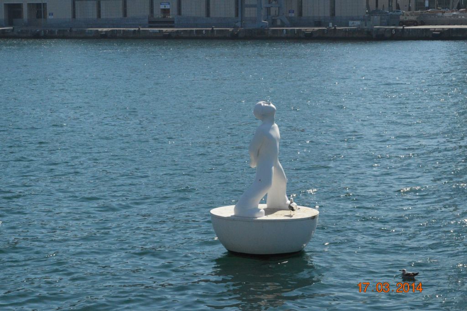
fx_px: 1283
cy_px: 156
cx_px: 234
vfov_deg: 13.8
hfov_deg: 20.6
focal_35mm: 99
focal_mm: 66
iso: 3200
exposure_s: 1/3200
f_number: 14
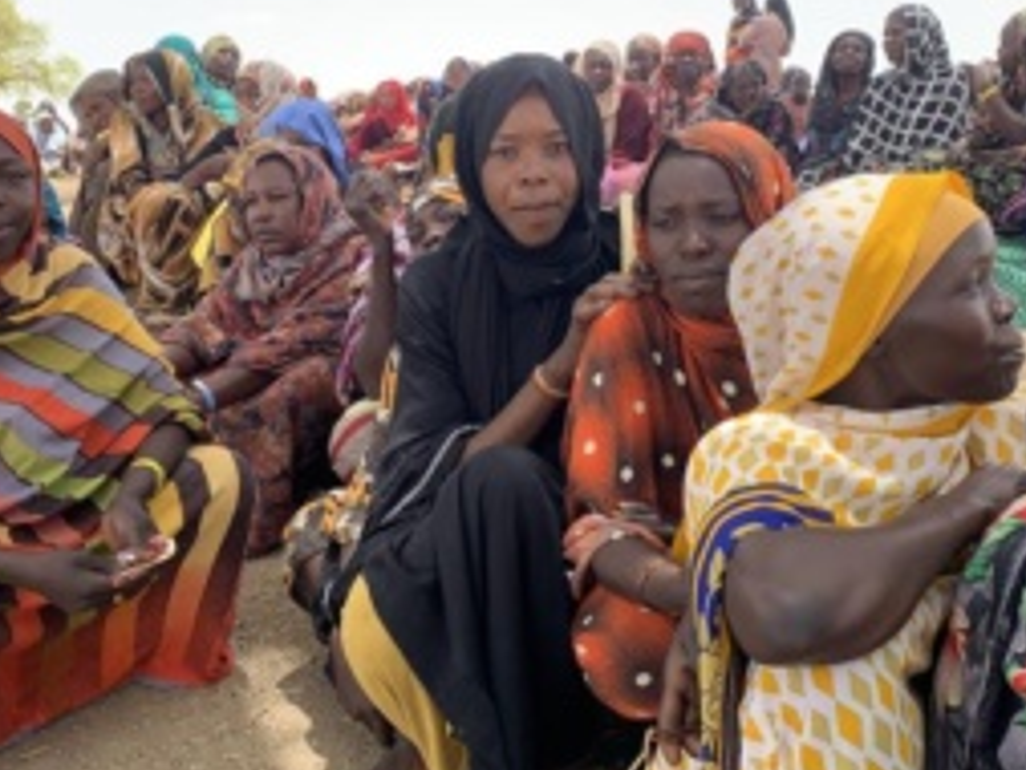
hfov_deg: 48.9
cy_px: 336
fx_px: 1127
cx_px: 499
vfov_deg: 37.7
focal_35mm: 38
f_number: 1.8
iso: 25
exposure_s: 1/441
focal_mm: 4.25
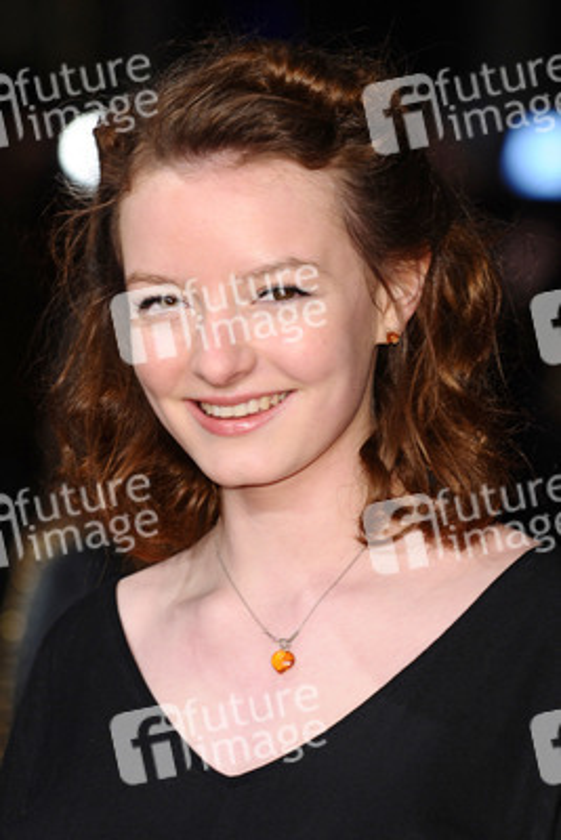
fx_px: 5780
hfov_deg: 5.6
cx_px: 280
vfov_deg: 8.3
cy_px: 420
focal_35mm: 248
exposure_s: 1/200
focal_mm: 165
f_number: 4.5
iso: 320
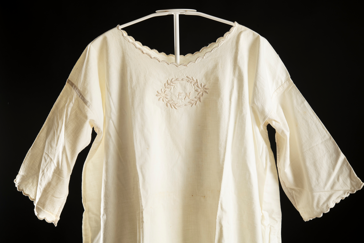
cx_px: 182
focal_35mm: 60
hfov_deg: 33.4
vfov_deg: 22.6
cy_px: 122
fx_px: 607
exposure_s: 1/125
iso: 200
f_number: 10
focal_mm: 60
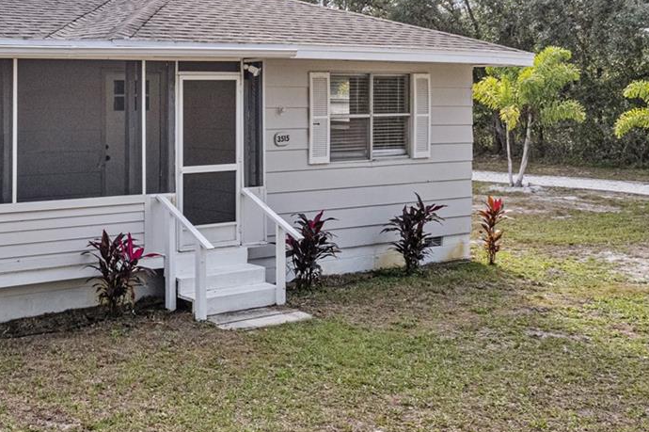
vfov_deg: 26.4
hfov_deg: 37.3
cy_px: 222
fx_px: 919
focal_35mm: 51
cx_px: 117
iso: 100
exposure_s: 1/60
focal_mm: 8.38
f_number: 2.8
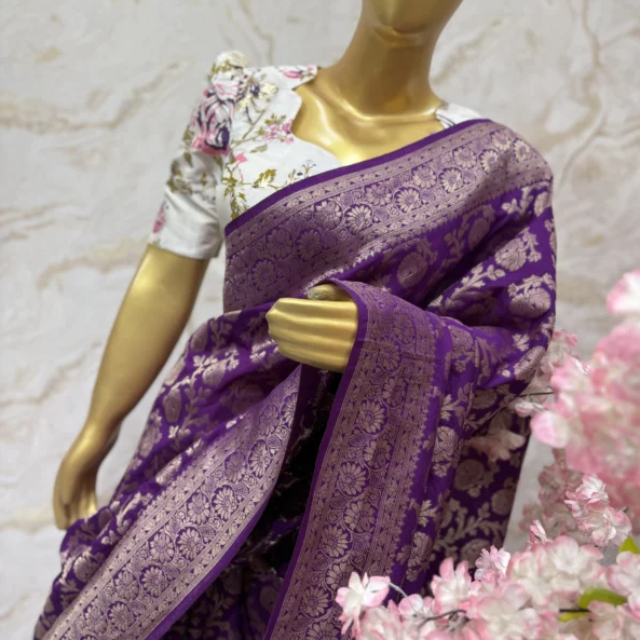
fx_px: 648
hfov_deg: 52.5
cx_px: 323
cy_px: 308
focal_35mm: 31
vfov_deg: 52.5
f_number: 1.6
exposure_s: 1/100
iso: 80
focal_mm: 6
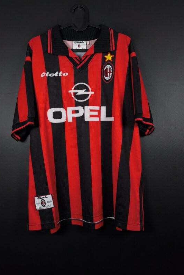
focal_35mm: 24
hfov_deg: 53.1
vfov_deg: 73.7
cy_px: 137
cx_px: 83
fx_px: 184
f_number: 1.6
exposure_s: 1/160
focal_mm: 6.57
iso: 400
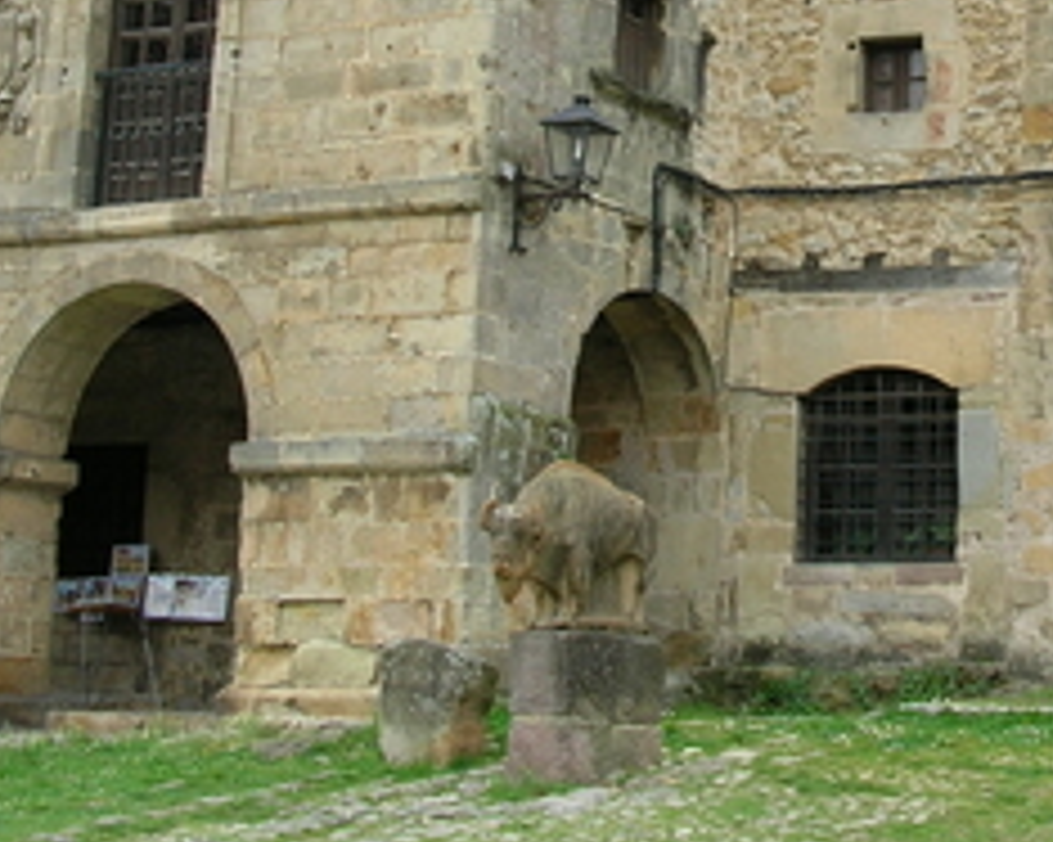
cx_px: 940
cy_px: 65
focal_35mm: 90
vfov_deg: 16.8
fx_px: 2804
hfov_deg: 20.8
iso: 50
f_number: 3.7
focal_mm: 6
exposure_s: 1/180
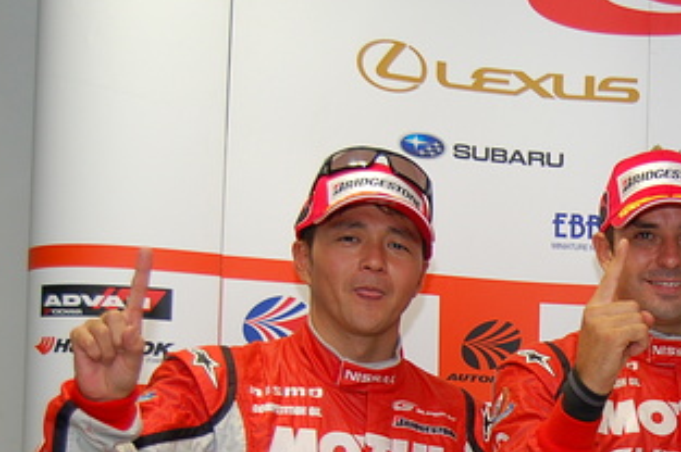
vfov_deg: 16.0
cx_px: 751
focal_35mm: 83
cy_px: 472
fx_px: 1568
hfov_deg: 23.0
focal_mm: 24
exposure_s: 1/60
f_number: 4
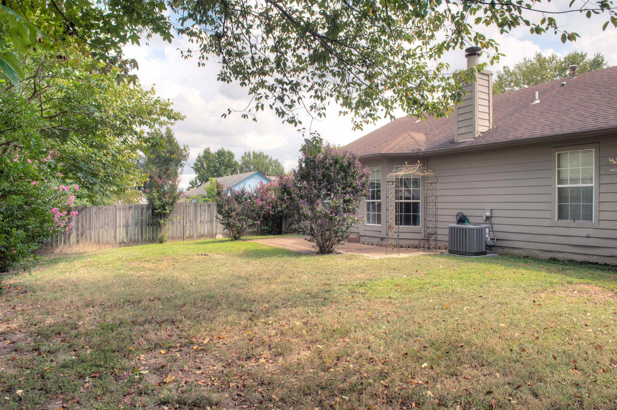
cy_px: 205
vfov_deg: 53.1
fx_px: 411
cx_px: 308
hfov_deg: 73.8
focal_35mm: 24
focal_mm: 24
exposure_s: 1/160
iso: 250
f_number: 10
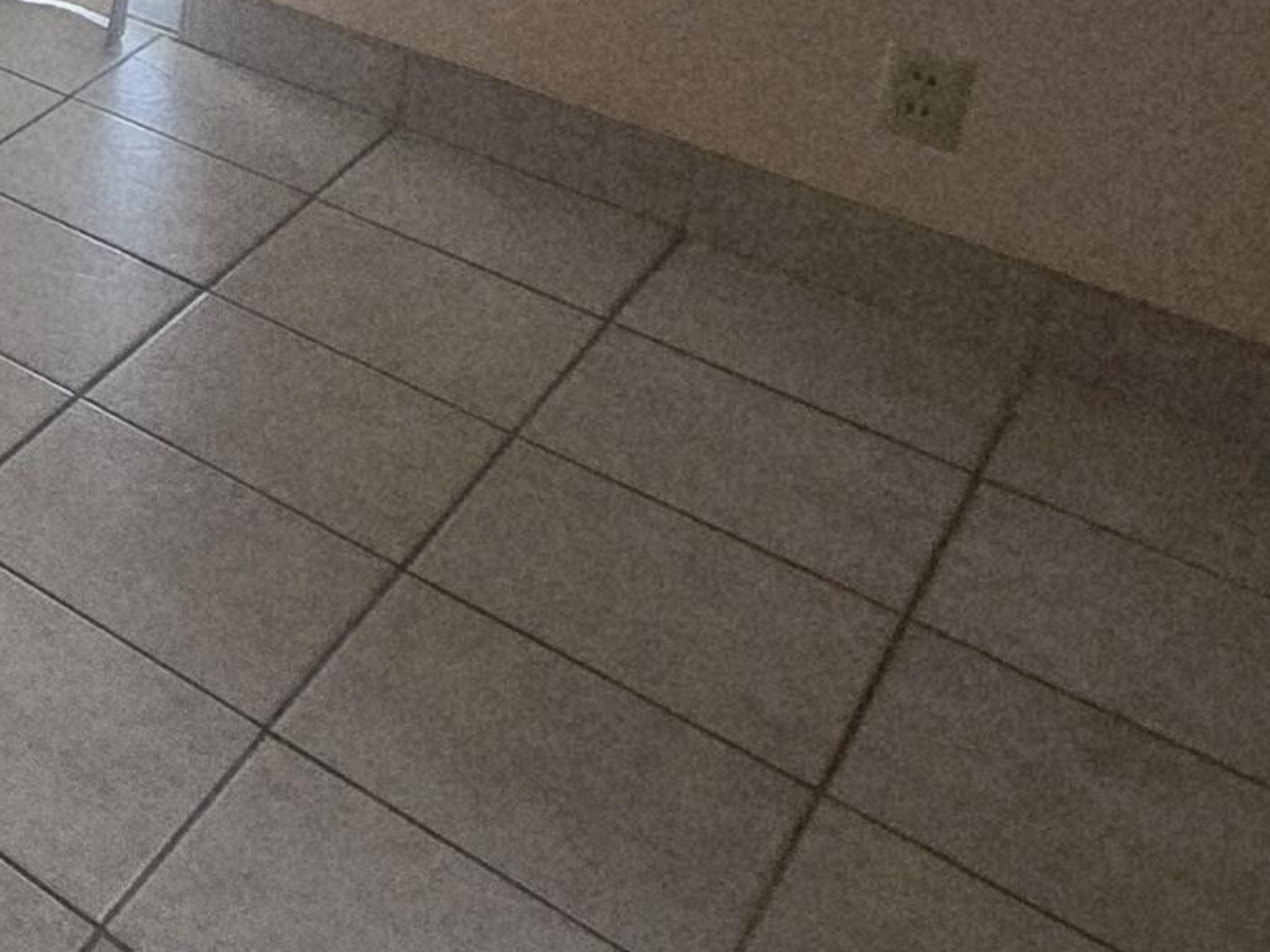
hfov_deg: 23.0
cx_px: -965
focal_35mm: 48
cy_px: -488
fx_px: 1760
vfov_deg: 23.8
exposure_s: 1/60.2
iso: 125
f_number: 2.2
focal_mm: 2.2
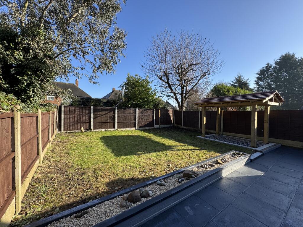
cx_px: 152
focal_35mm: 14
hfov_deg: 102.1
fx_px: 123
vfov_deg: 85.7
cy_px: 114
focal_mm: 2.22
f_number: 2.2
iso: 40
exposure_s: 1/587
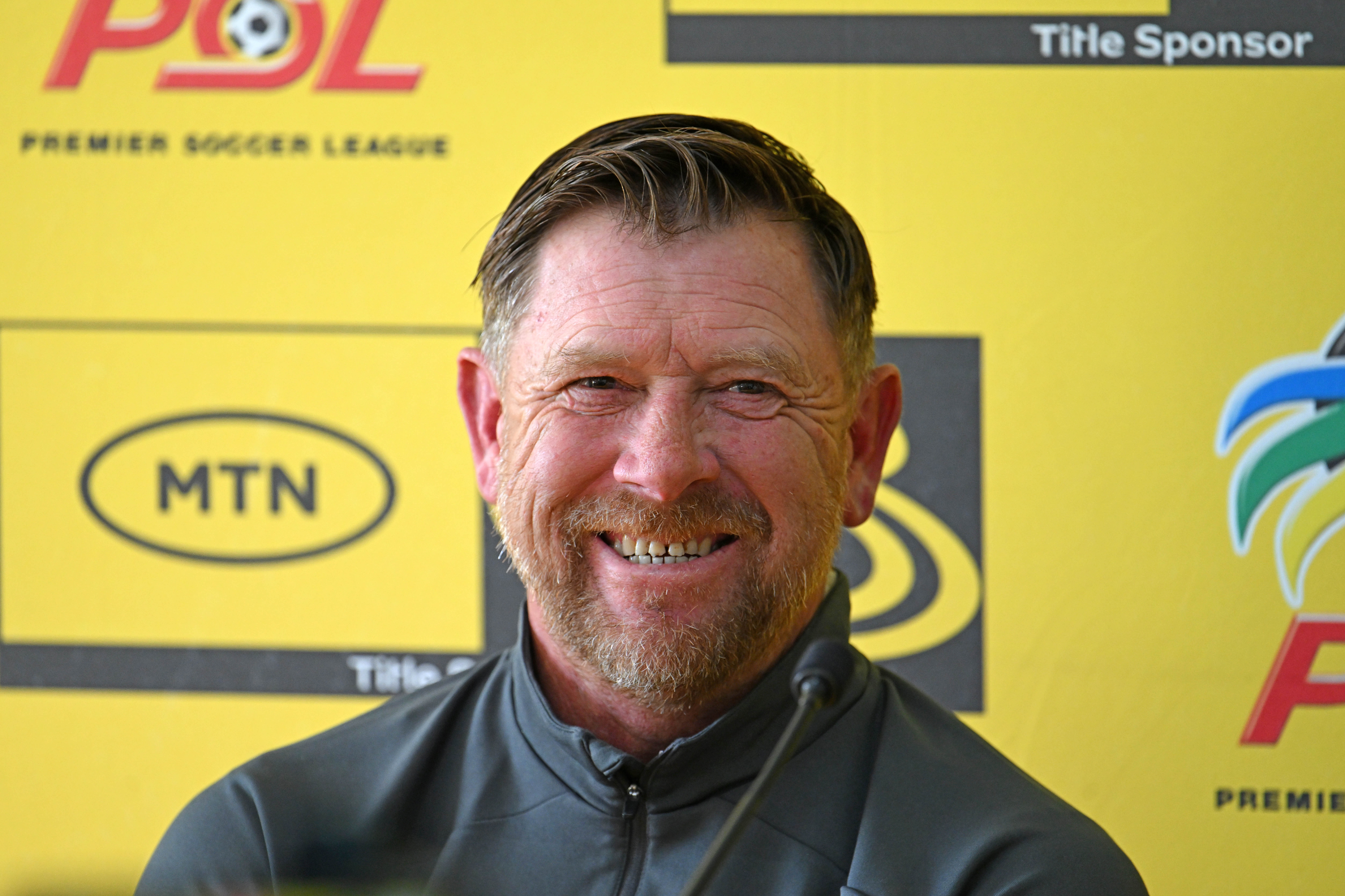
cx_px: 672
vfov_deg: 3.4
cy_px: 448
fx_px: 14943
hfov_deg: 5.2
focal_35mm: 400
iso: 2000
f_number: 4.5
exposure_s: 1/320
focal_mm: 400
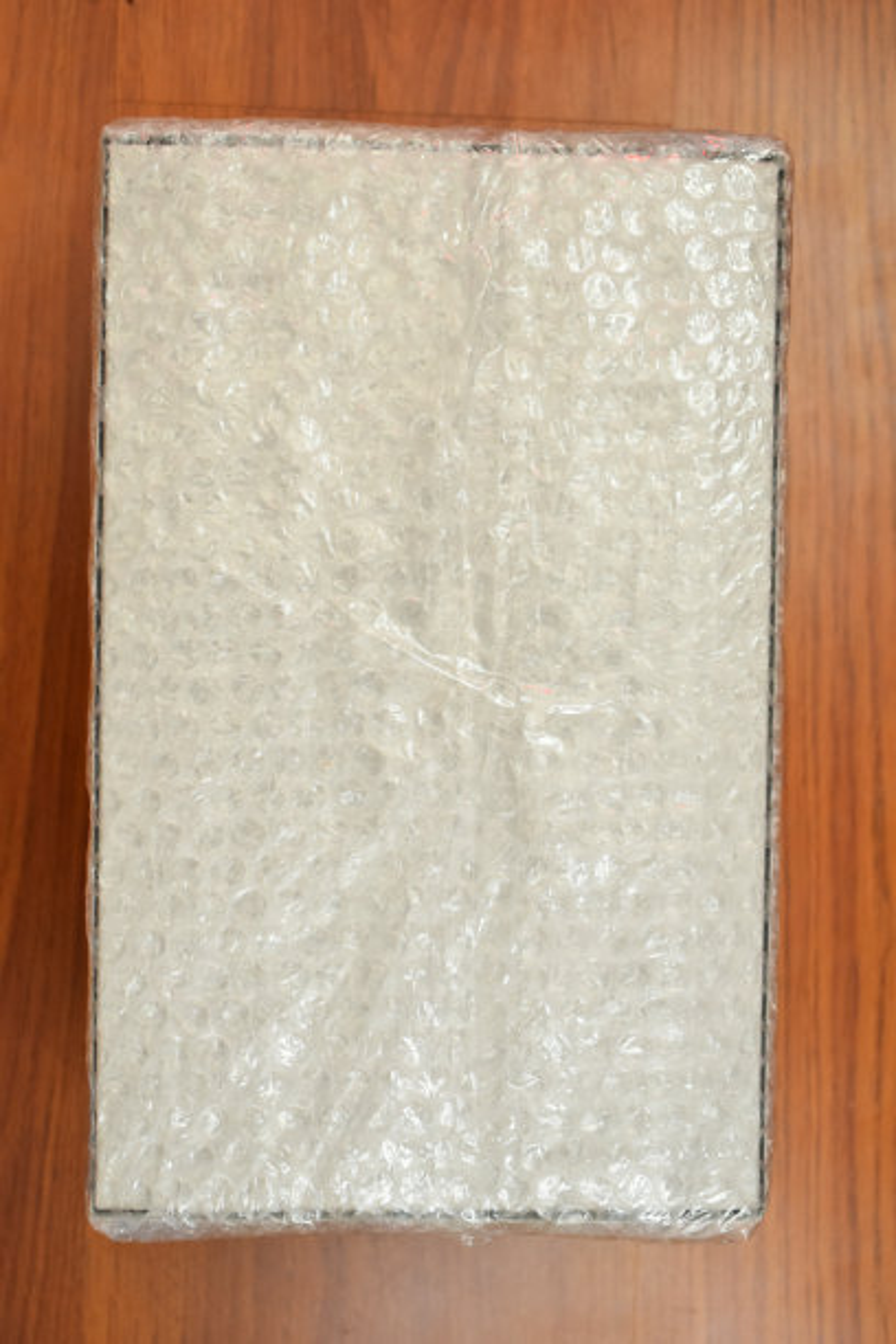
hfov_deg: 25.1
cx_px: 448
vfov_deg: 36.9
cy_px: 672
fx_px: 2016
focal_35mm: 54
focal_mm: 36
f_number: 4.8
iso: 800
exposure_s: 1/125
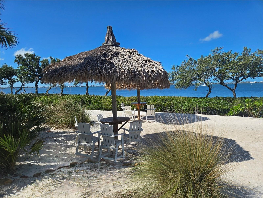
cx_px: 132
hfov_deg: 73.9
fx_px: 175
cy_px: 99
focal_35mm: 23
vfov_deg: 58.9
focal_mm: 5.4
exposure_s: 1/2500
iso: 25
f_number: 1.8
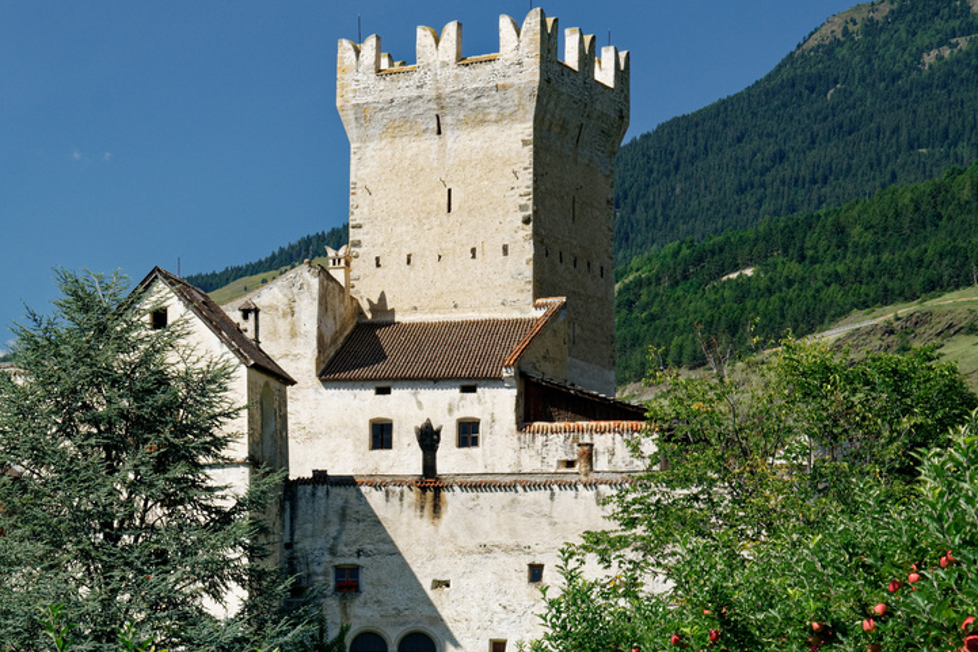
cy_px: 553
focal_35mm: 119
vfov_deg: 11.5
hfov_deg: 16.9
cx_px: 43
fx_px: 3233
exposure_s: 1/200
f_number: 8
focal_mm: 53
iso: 200
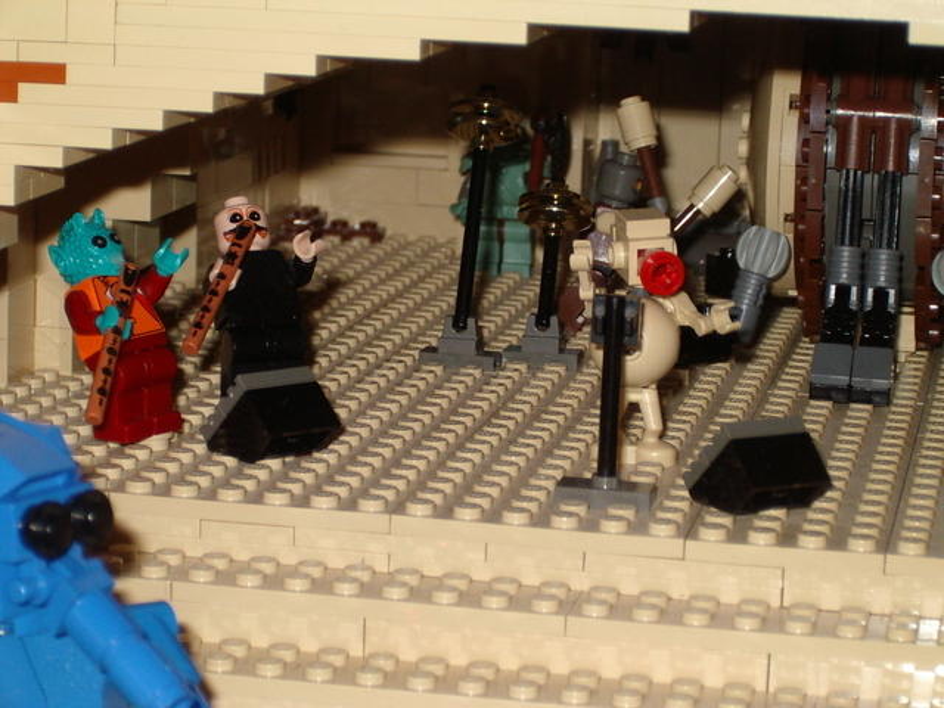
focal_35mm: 114
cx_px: 472
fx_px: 3109
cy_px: 354
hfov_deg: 17.3
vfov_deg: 13.0
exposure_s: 1/125
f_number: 5
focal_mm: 17.4
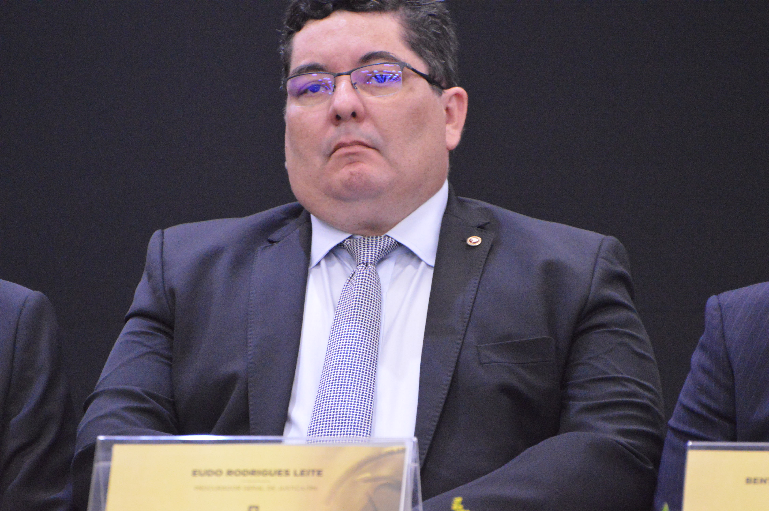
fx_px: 7683
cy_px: 256
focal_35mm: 360
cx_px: 384
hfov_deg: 5.7
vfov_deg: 3.8
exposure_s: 1/125
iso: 5600
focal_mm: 240
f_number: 5.6
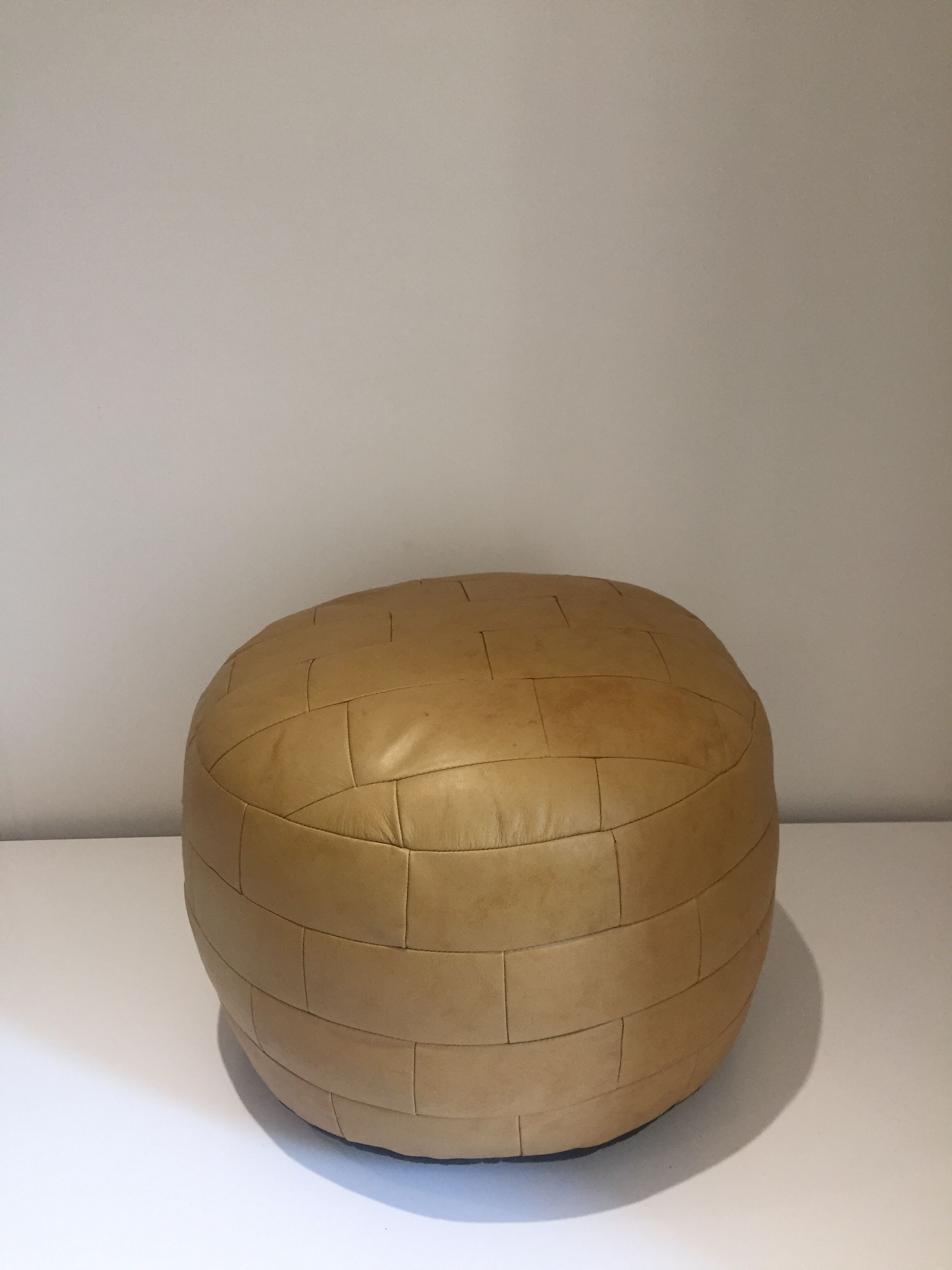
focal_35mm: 29
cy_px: 635
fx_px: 1063
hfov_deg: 48.2
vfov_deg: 61.7
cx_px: 476
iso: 80
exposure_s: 1/33
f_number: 2.2
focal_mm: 4.15
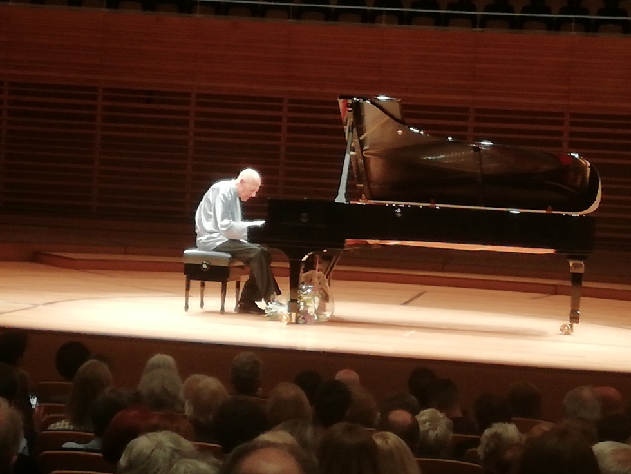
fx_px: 1896
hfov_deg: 18.9
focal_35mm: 104
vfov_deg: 14.2
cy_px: 237
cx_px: 316
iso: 200
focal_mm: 3.46
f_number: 2.2
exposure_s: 1/33.3
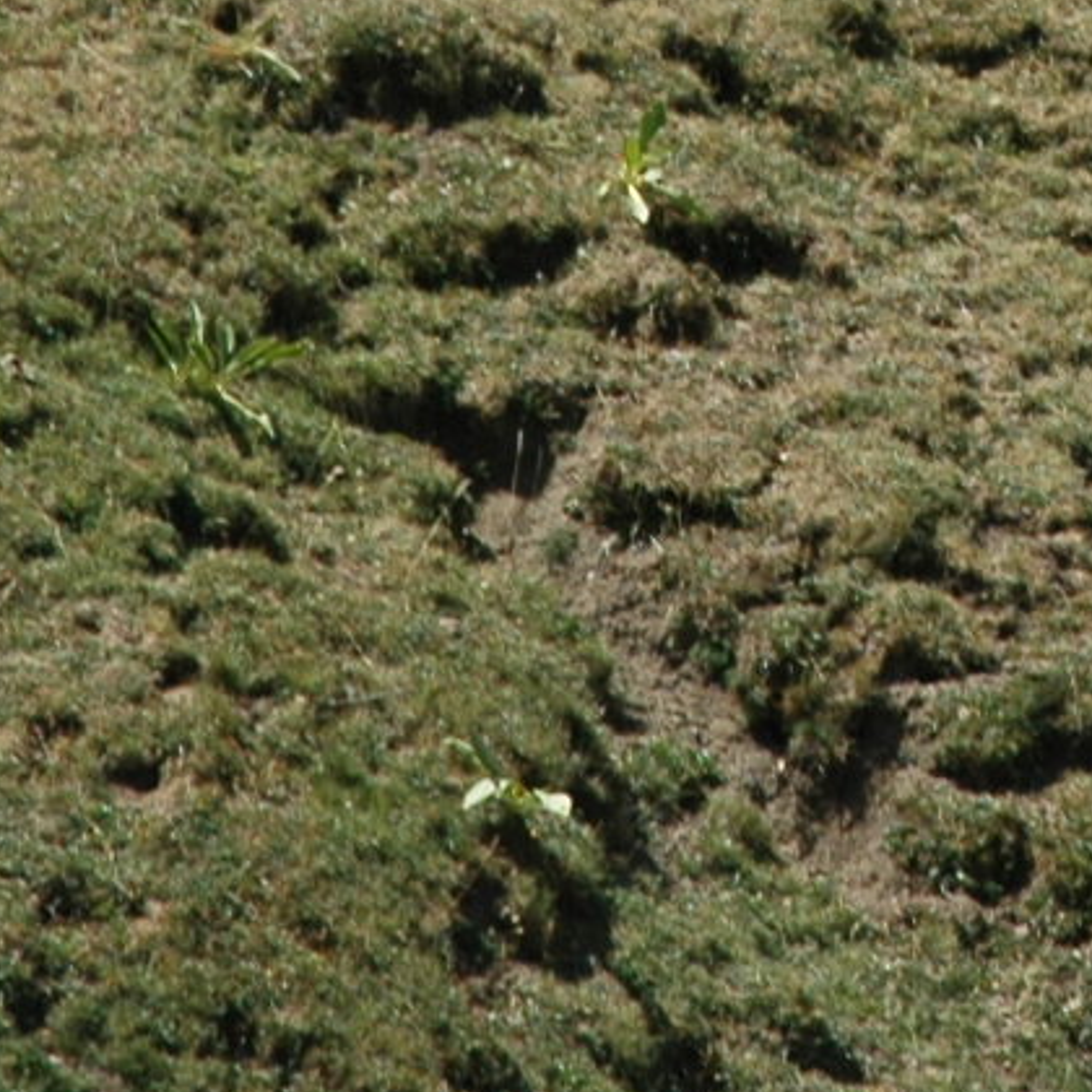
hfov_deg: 3.7
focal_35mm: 475
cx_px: 1438
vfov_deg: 3.7
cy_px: -304
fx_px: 16953
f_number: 9
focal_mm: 70
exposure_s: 1/320
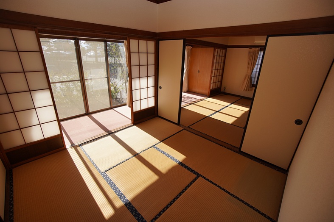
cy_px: 111
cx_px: 167
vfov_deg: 77.3
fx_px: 139
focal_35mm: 15
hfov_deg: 100.4
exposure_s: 1/250
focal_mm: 10
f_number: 5.6
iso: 100
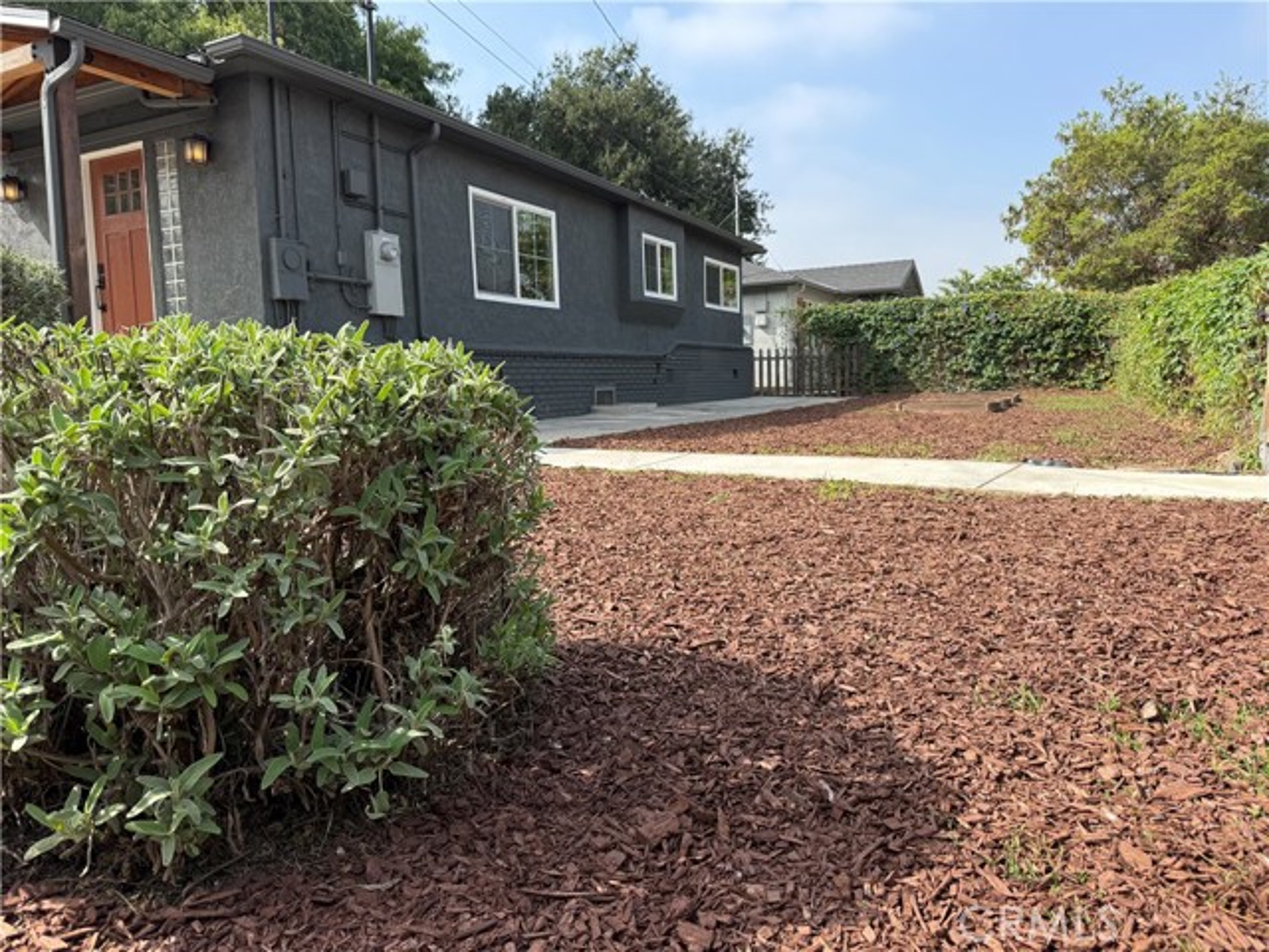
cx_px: 634
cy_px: 476
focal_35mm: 24
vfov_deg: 56.8
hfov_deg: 71.6
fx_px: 880
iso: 80
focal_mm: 6.76
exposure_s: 1/1901
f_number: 1.78
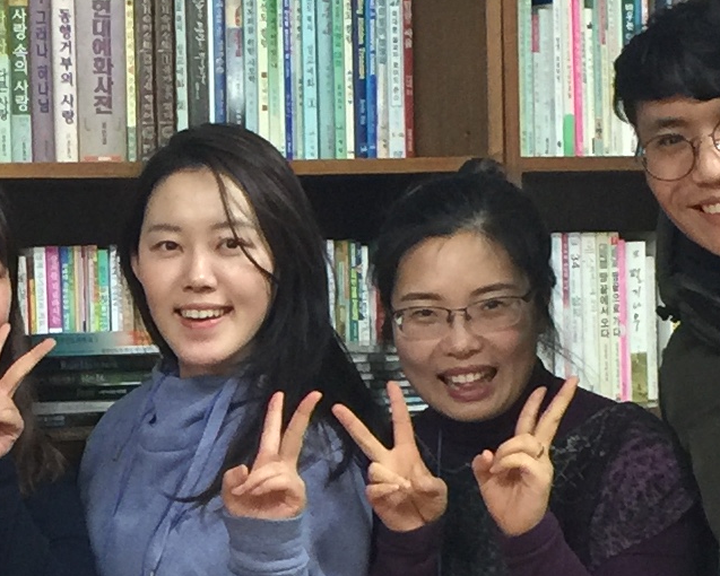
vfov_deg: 10.5
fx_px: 3091
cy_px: 626
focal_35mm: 145
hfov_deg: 13.1
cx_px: -47
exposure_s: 1/15
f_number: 2.2
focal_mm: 4.15
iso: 64
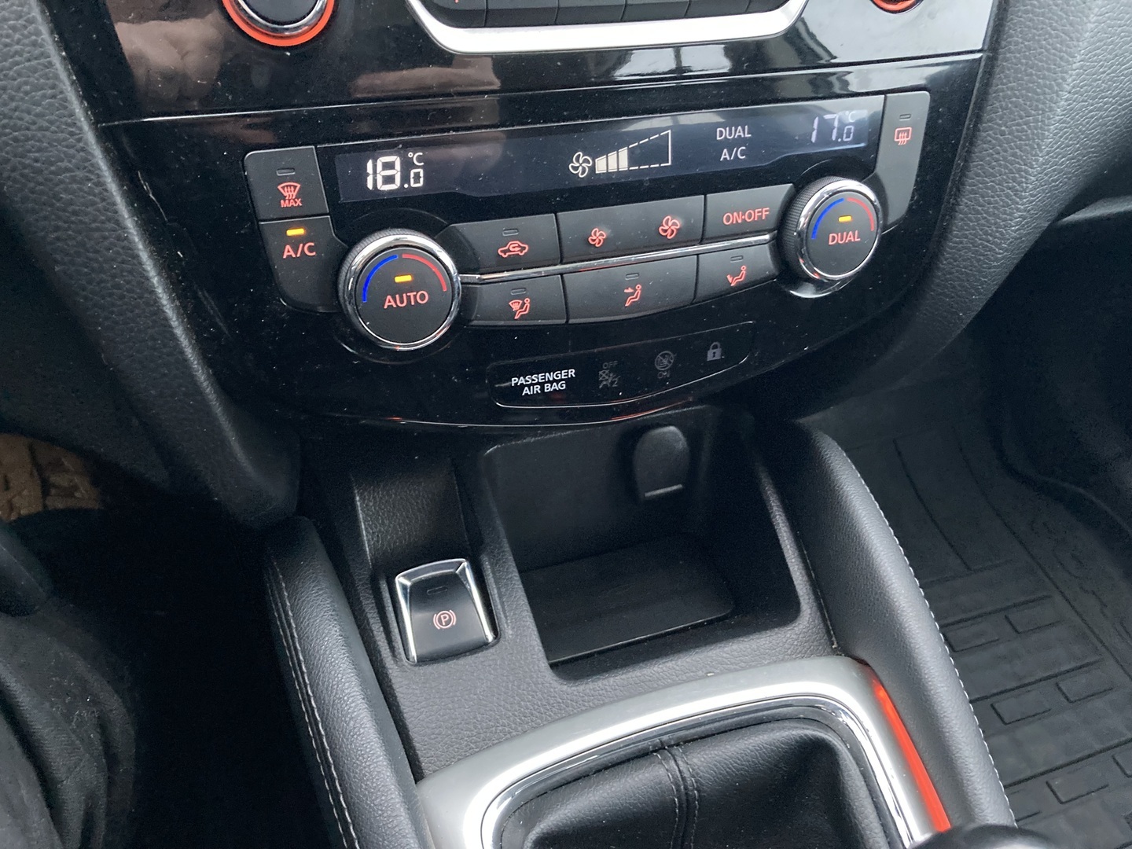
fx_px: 916
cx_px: 566
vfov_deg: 49.7
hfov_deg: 63.4
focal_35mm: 28
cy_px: 424
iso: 640
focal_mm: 3.99
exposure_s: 1/24
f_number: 1.8
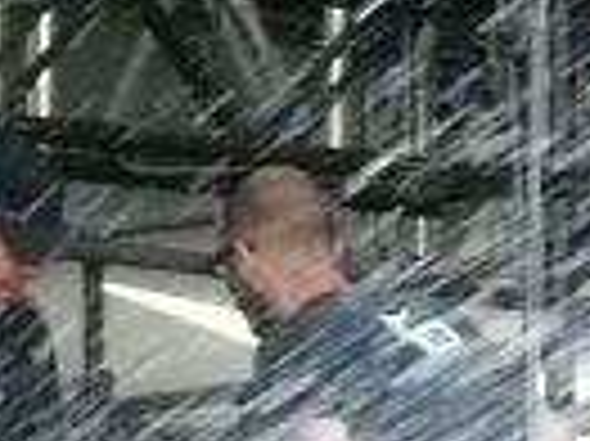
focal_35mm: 766
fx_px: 13044
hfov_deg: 2.6
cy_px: 1436
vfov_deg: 1.9
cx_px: 446
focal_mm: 21.2
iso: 400
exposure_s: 1/200
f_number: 4.5
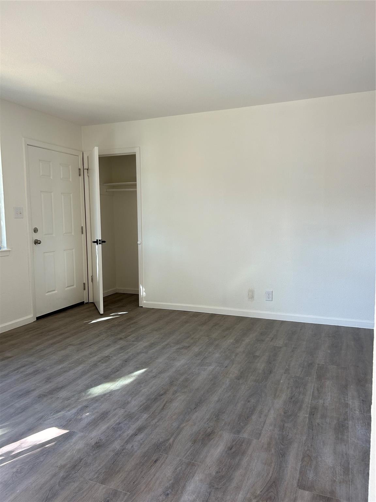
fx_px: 377
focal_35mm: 26
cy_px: 251
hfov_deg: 53.1
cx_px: 188
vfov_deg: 67.3
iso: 80
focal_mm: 5.7
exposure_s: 1/60
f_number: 1.5
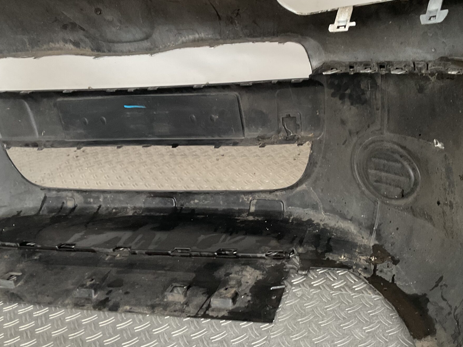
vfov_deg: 34.3
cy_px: 176
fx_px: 562
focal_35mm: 42
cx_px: 290
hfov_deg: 44.4
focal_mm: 3
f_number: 1.8
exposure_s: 1/50
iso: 160
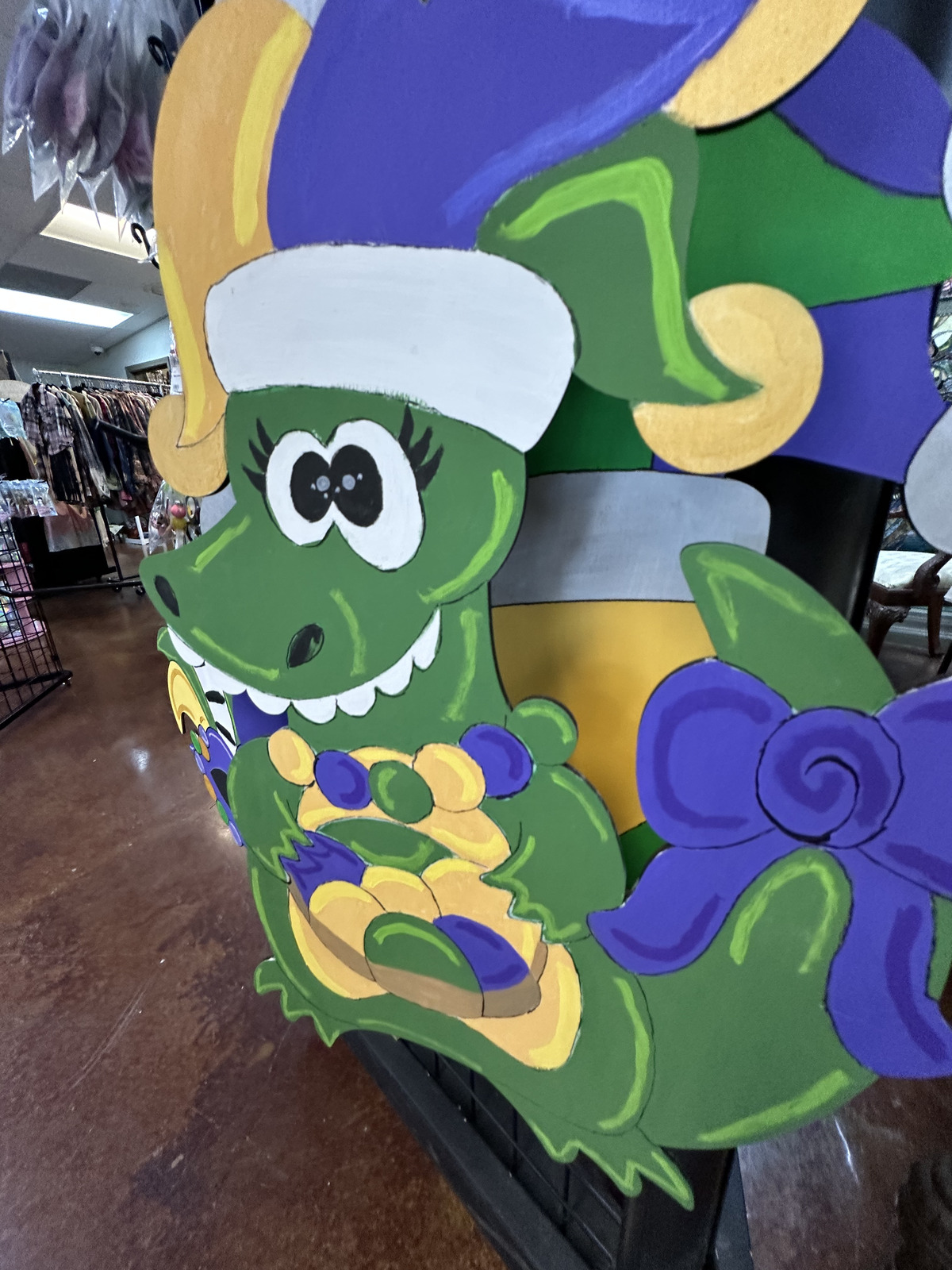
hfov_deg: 85.7
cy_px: 635
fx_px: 513
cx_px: 476
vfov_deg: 102.1
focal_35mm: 14
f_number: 2.2
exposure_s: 1/100
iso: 250
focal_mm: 2.22
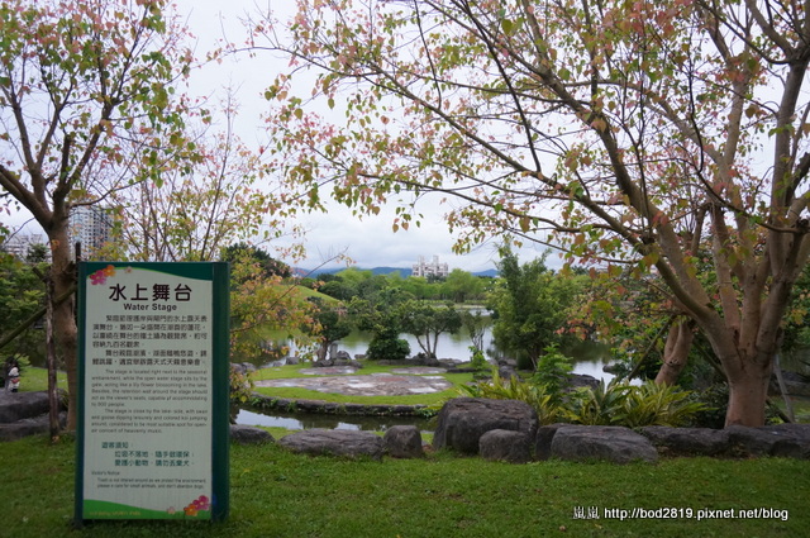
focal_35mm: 27
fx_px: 607
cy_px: 269
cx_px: 405
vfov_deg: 47.8
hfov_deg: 67.4
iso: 800
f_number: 4
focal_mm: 18
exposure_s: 1/160
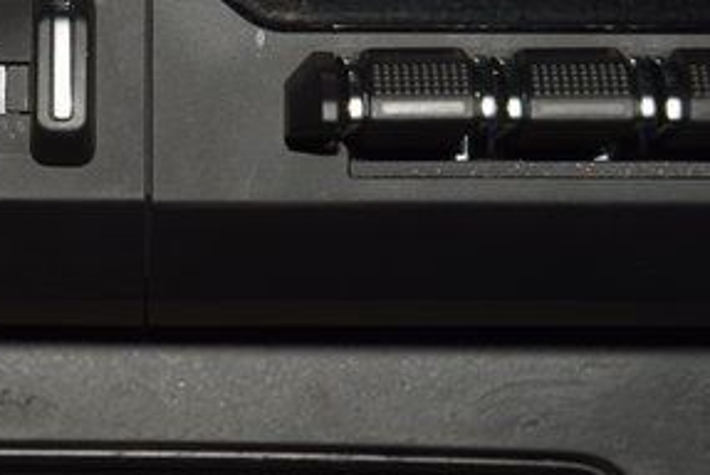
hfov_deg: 8.7
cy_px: -46
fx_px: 4620
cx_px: -37
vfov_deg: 5.9
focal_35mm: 234
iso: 100
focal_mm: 70
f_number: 8
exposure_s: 1/125
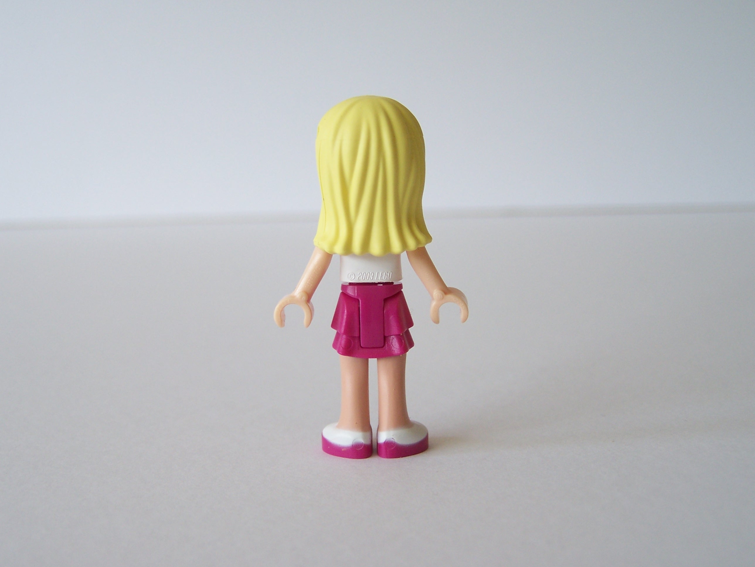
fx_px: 1112
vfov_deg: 28.6
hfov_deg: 37.5
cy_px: 284
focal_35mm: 51
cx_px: 378
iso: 100
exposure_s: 1/90
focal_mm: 8.5
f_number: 3
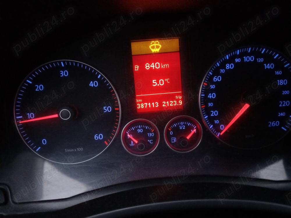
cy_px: 109
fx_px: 210
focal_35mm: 25
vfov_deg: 54.9
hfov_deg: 69.4
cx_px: 146
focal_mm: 4.6
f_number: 2
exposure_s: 1/14.3
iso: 1000
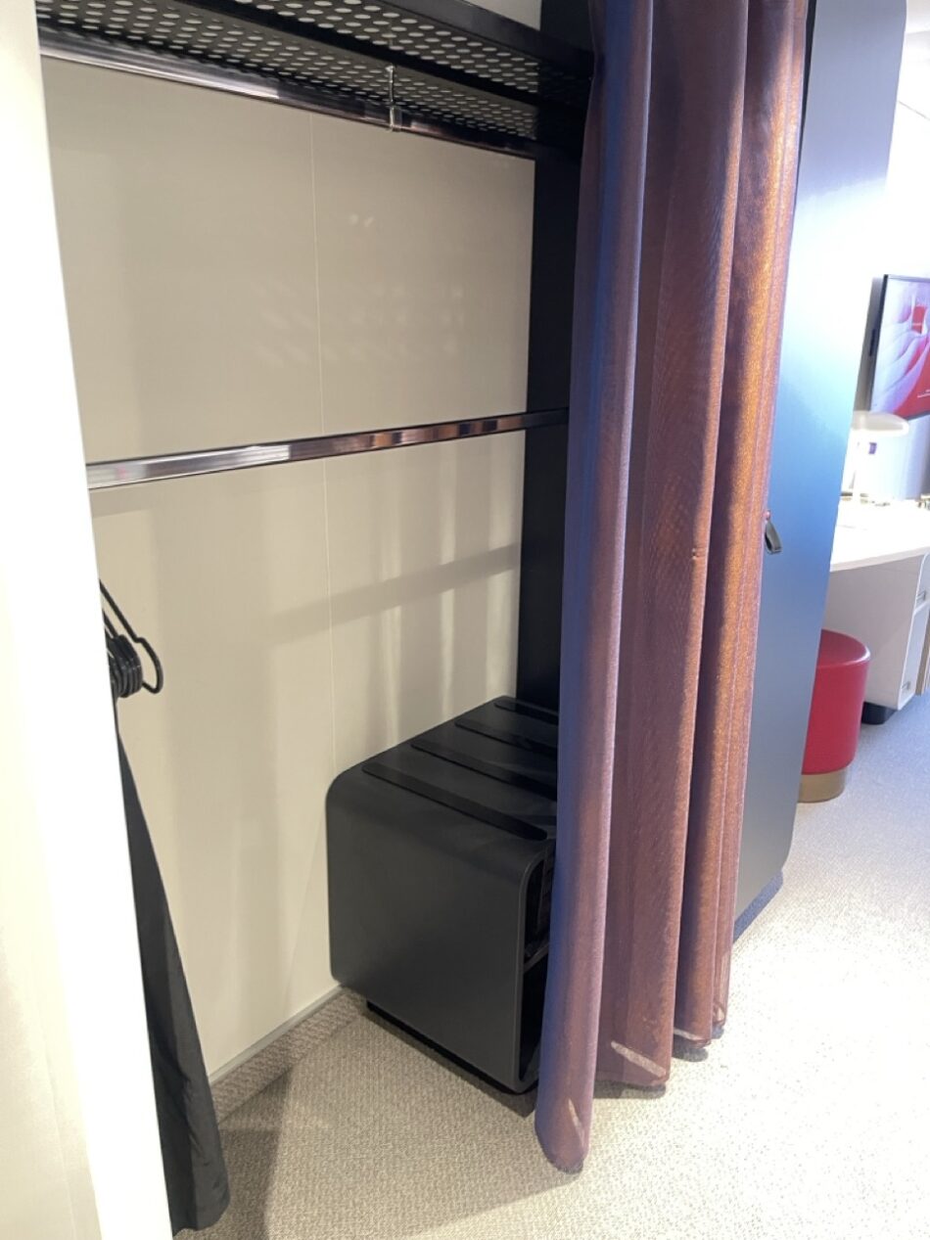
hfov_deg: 54.9
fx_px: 896
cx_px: 465
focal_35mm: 25
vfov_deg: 69.4
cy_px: 620
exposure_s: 1/40
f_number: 1.6
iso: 400
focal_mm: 5.1
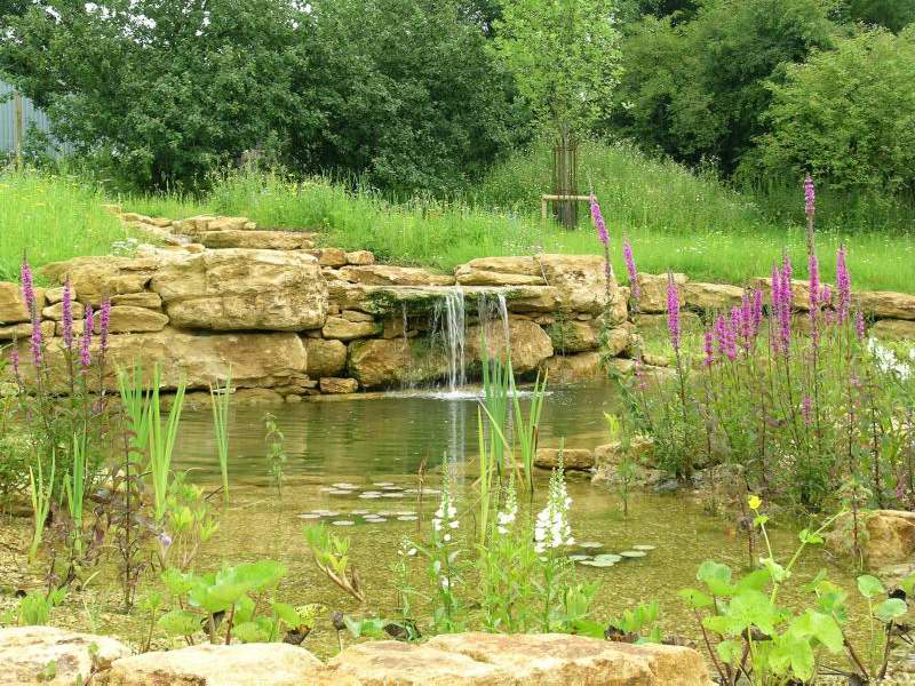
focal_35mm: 53
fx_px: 1401
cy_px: 343
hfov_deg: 36.2
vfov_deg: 27.5
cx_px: 458
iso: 50
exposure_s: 1/65.9
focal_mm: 11.1
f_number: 4.4
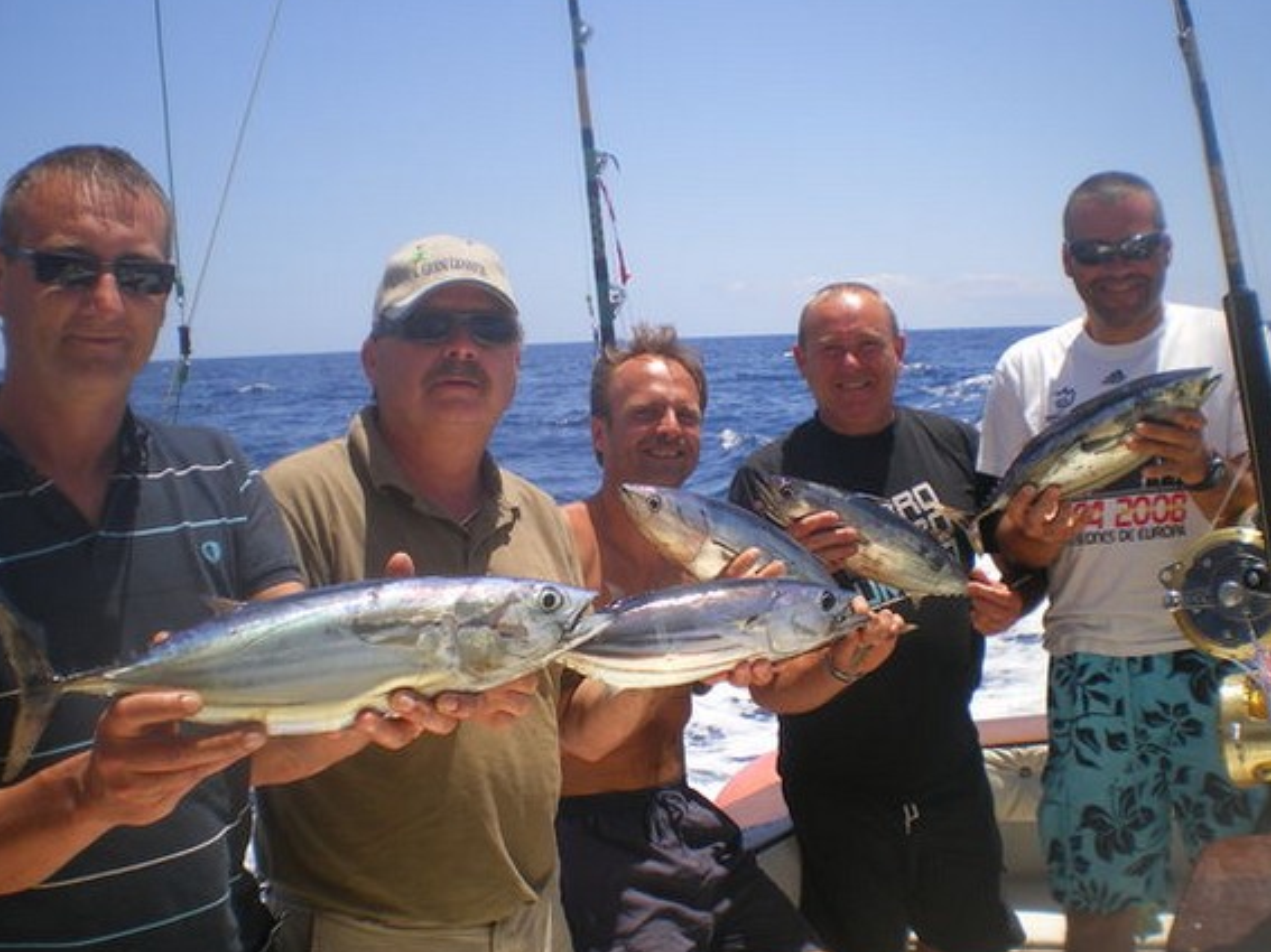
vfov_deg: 35.9
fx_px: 1468
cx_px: 652
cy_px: 461
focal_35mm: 40
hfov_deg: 46.8
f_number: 4.6
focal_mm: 6.3
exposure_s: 1/500
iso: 50
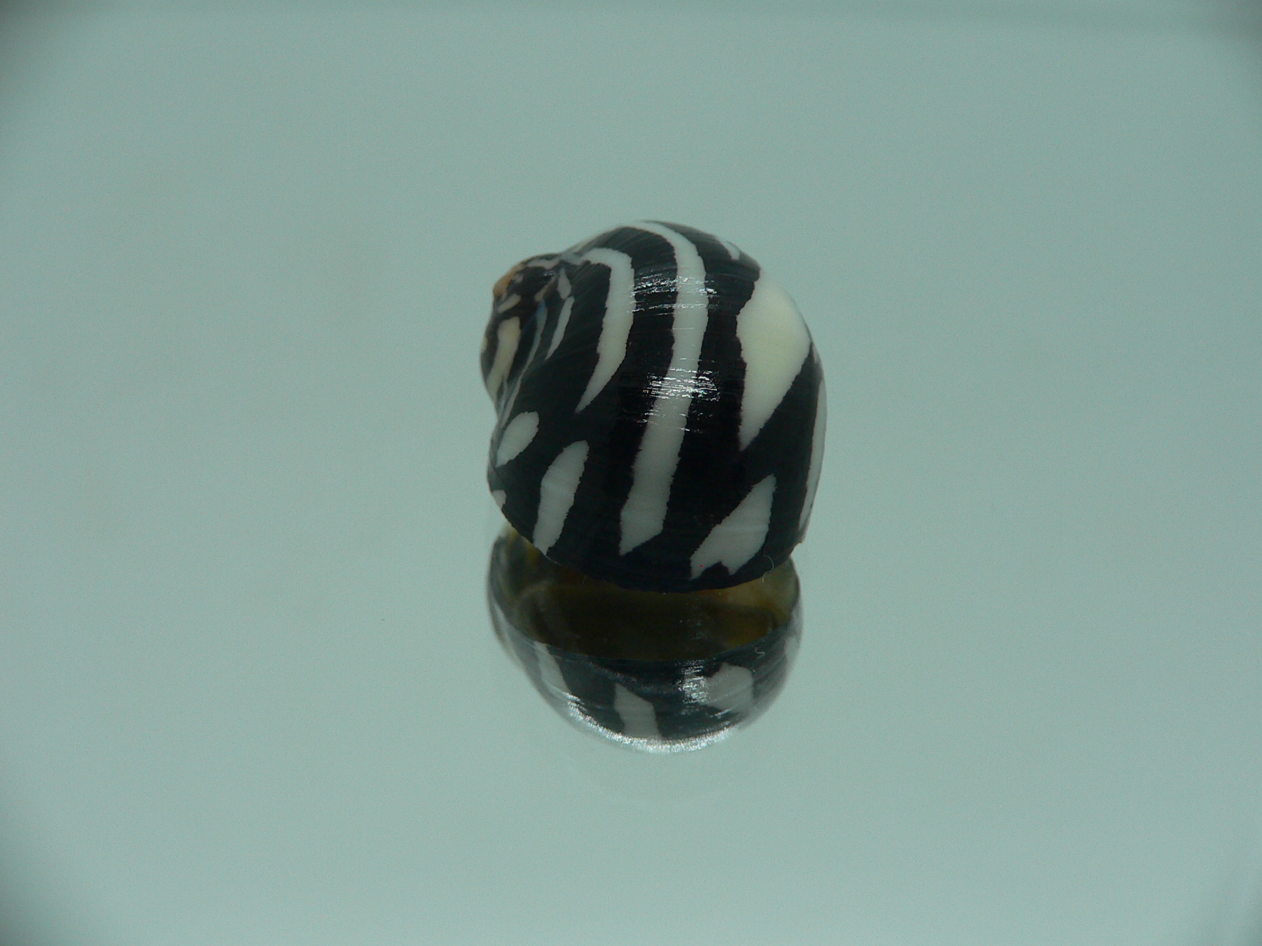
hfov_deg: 52.6
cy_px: 473
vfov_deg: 40.7
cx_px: 631
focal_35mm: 35
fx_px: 1276
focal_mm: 4.6
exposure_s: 1/60
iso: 80
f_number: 2.8
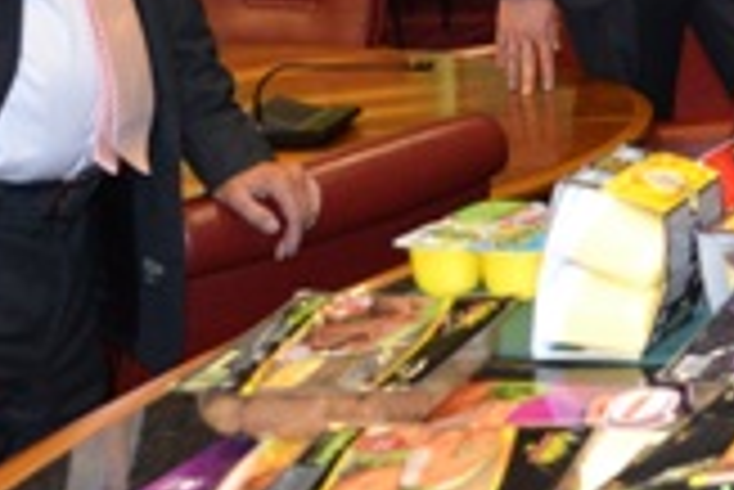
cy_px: -173
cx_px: 1004
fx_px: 2163
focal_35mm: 106
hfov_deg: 17.8
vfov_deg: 12.5
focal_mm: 18
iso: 1600
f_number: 3.5
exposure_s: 1/60
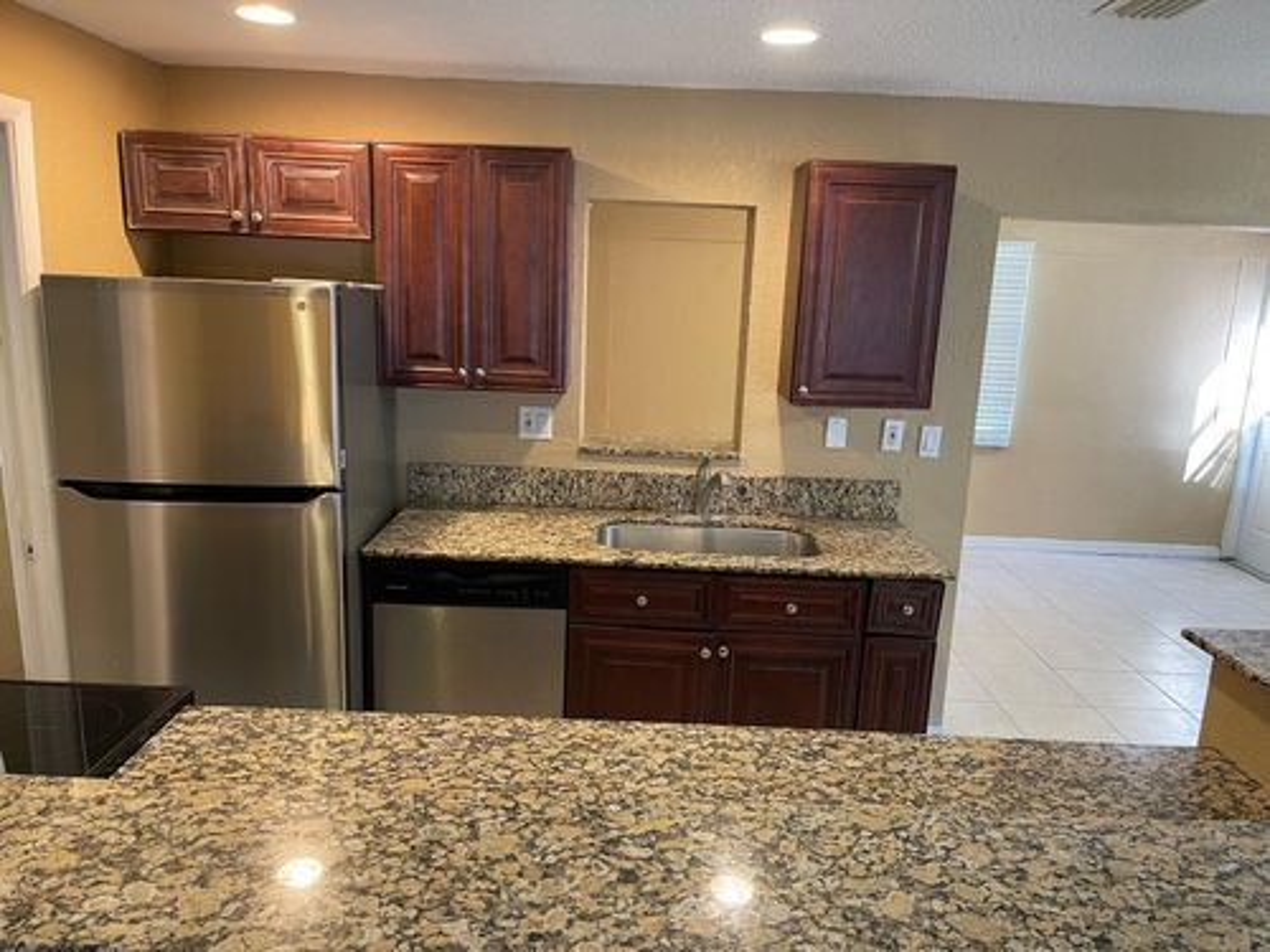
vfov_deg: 53.1
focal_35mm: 26
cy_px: 476
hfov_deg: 67.3
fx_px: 954
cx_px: 635
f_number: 1.6
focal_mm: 5.1
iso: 160
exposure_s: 1/60
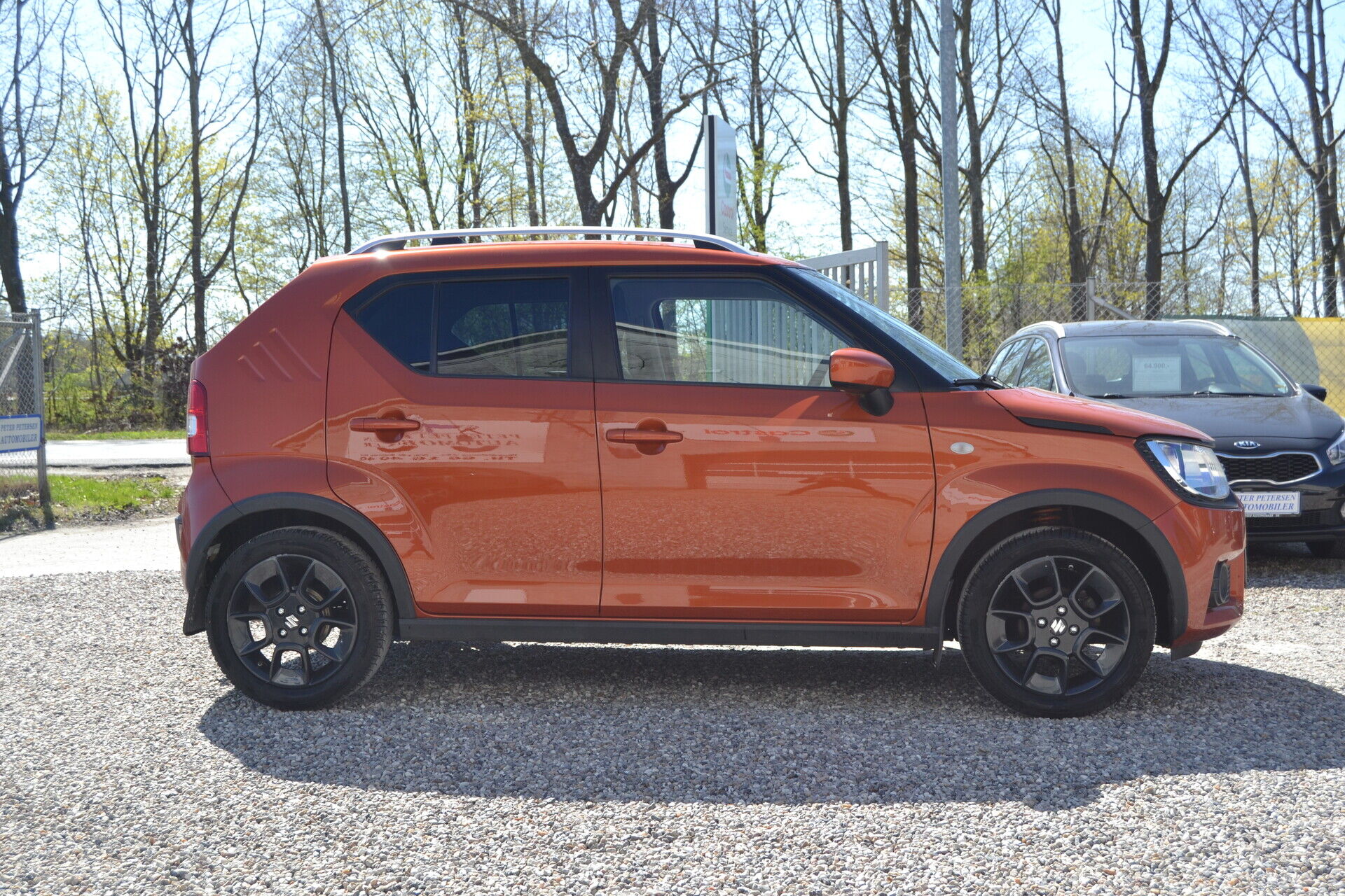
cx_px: 672
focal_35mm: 45
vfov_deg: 29.9
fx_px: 1681
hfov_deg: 43.6
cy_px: 448
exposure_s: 1/200
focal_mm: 30
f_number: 7.1
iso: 100
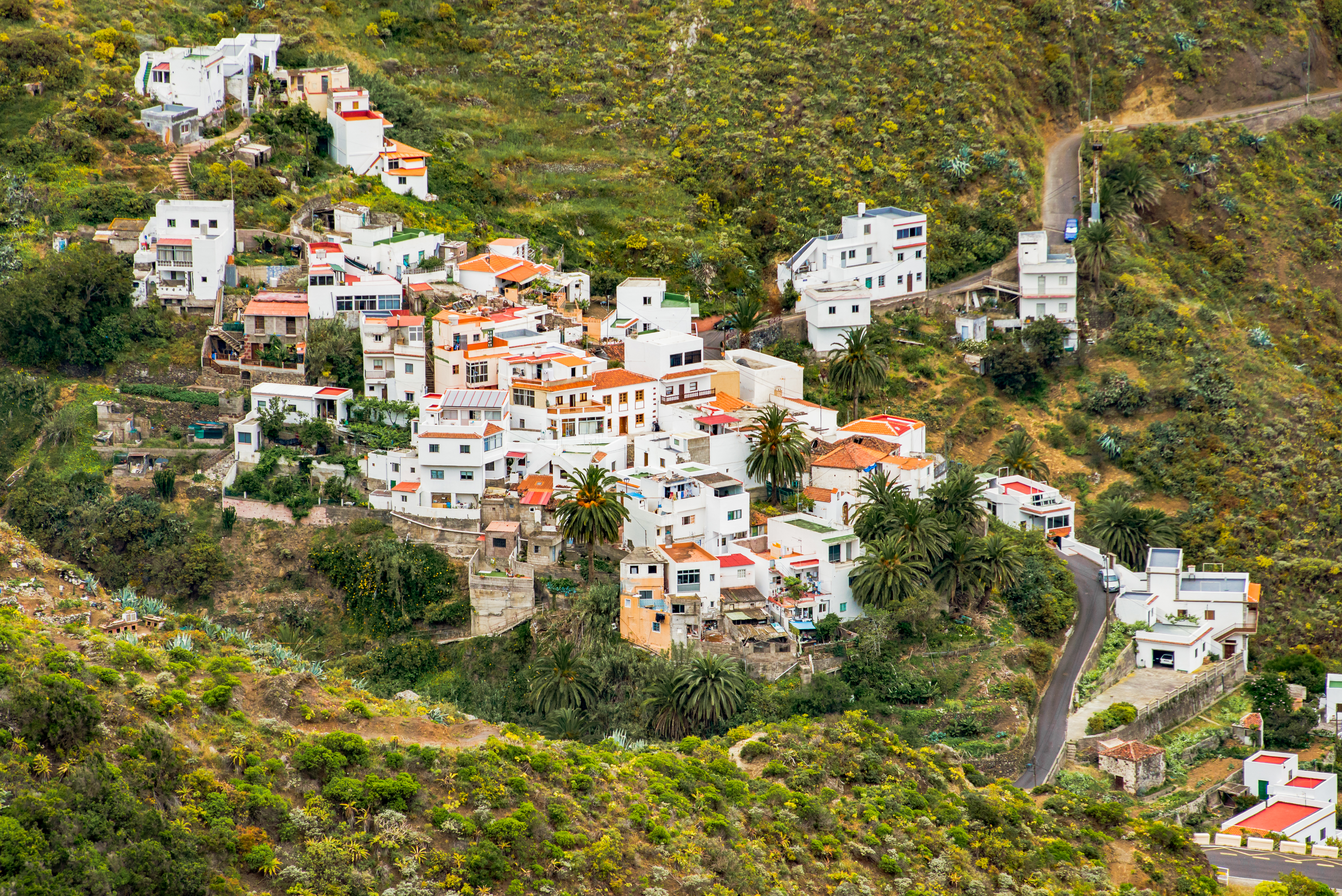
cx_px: 671
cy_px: 448
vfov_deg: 7.2
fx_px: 7085
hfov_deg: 10.8
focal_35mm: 190
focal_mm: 190
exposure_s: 1/1250
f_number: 8
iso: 640
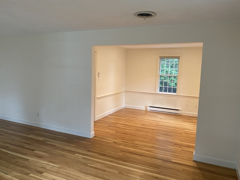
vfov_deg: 53.1
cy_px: 90
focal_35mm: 26
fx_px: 180
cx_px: 120
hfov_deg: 67.3
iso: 160
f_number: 1.8
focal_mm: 4.25
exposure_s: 1/60
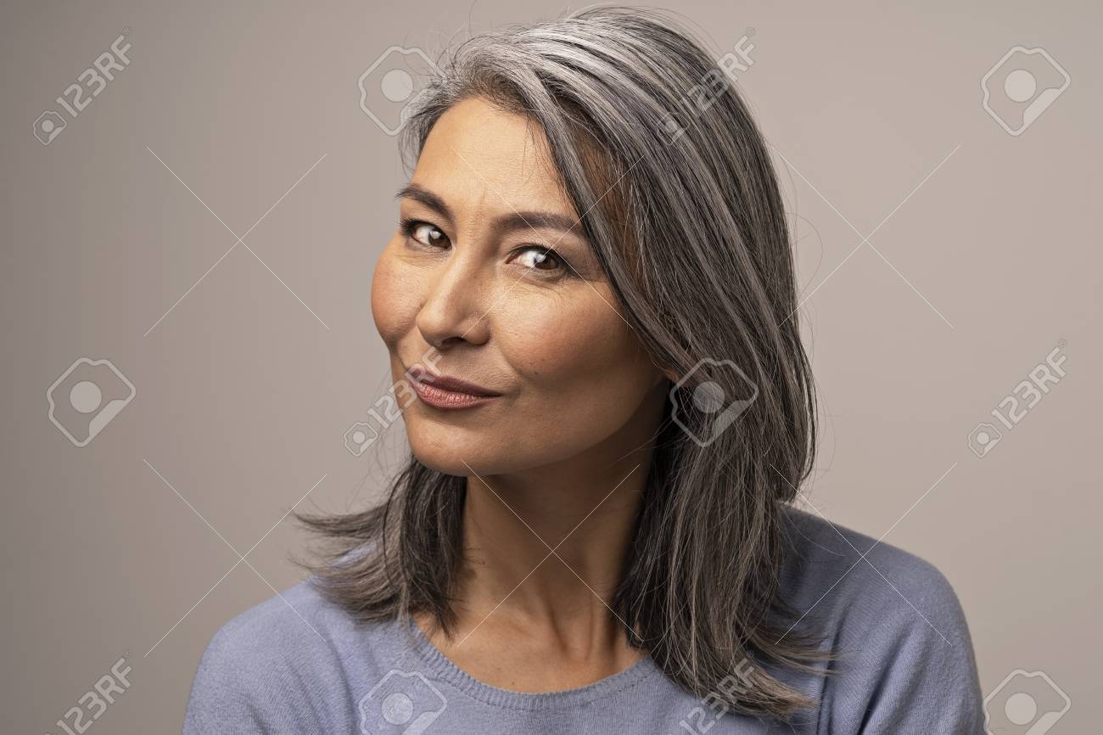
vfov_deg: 16.1
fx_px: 2603
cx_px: 552
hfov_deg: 23.9
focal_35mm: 85
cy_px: 368
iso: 100
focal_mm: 85
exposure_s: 1/125
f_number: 6.3
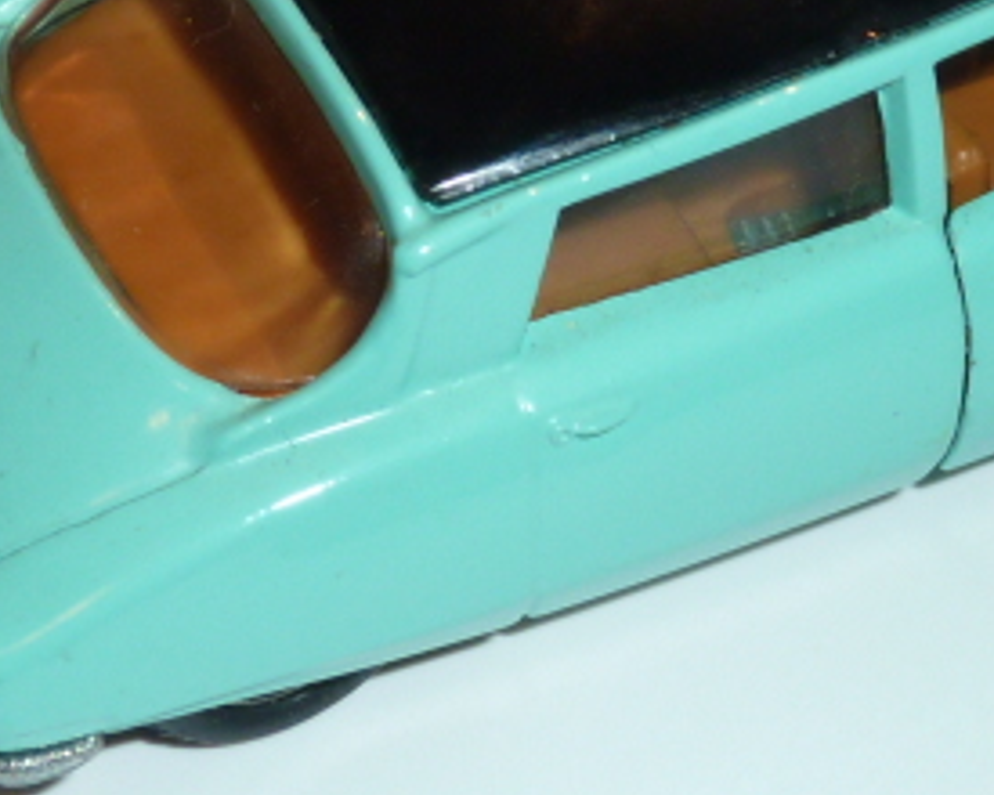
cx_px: 777
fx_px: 3413
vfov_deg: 13.3
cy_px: 238
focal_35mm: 116
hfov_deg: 16.5
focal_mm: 4.7
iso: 100
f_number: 4
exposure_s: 1/30
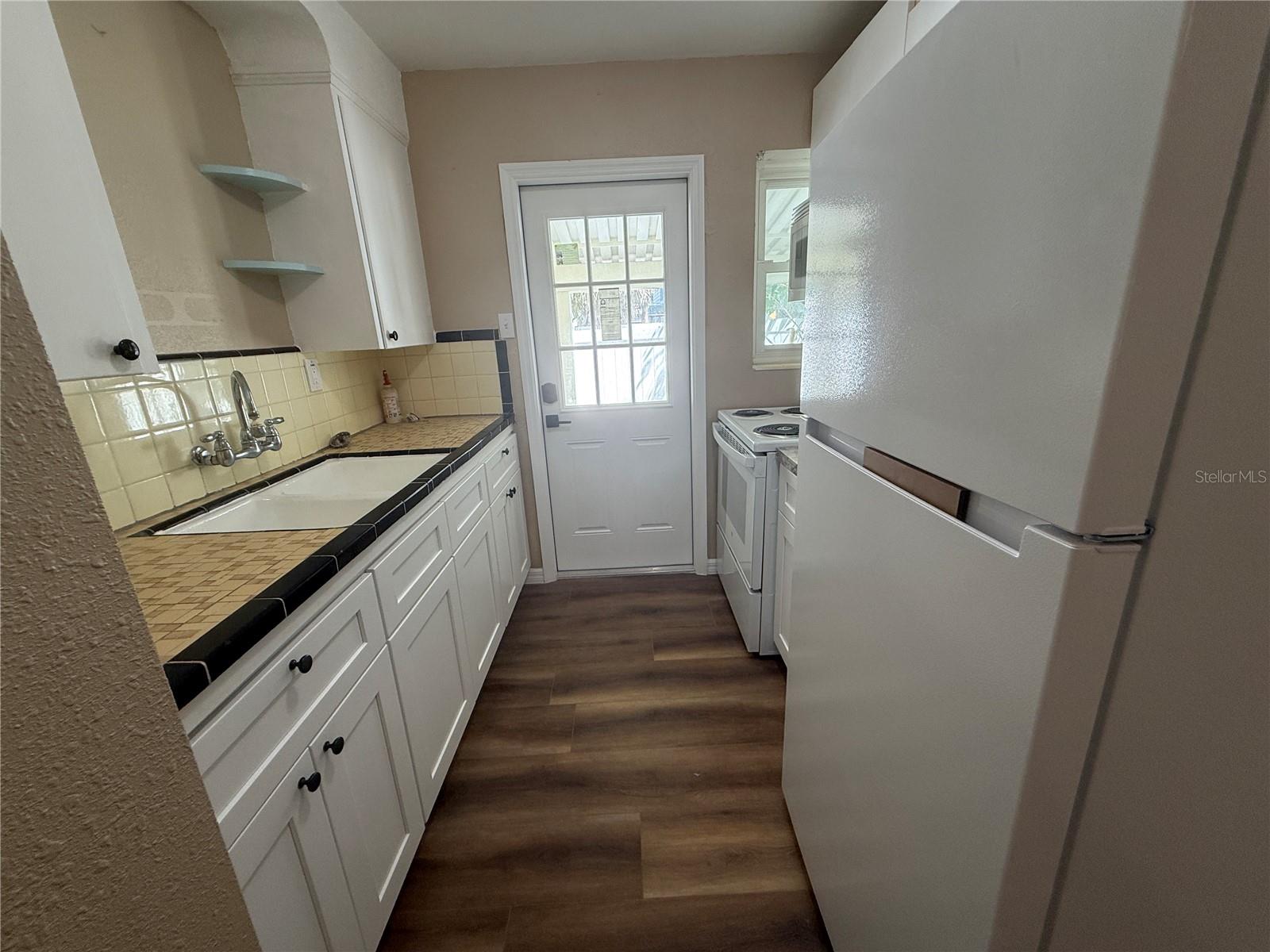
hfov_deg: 102.1
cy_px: 476
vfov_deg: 85.7
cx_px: 635
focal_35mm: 14
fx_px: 514
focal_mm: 2.22
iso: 125
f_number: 2.2
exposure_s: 1/120
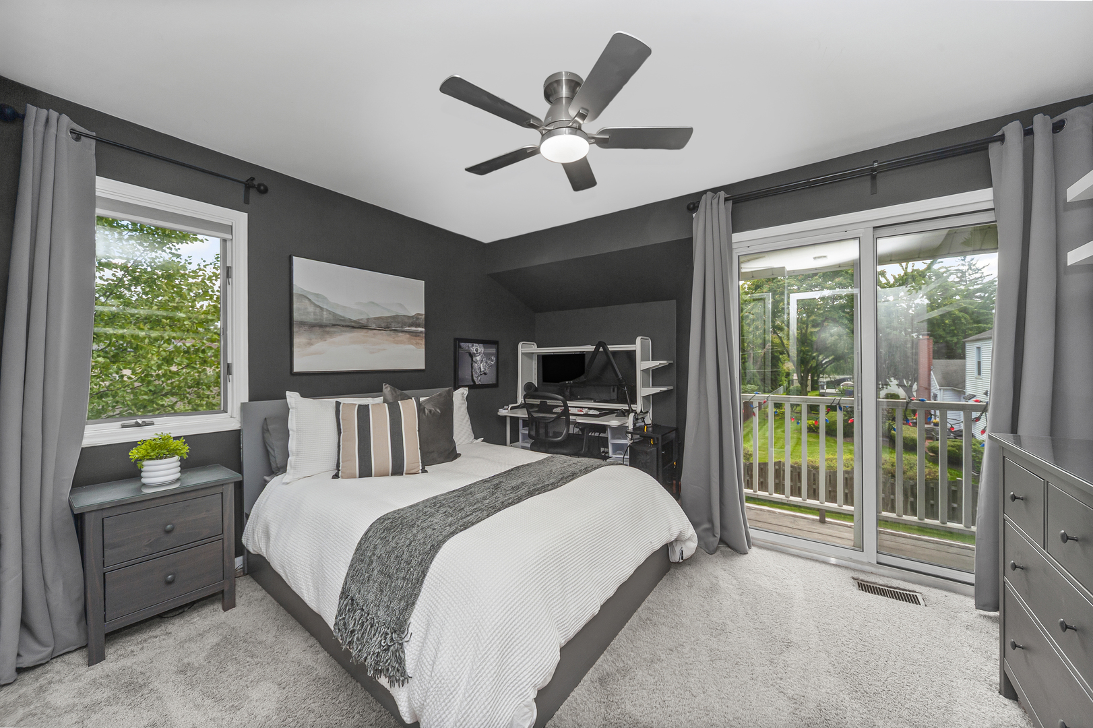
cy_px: 364
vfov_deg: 85.4
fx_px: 395
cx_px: 546
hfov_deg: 108.3
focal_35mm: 13
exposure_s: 1/60
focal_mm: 13
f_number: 8
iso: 200
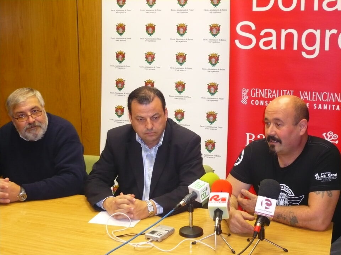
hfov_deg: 34.9
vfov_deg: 26.6
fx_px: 542
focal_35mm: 55
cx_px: 170
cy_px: 128
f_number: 3.5
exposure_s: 1/30
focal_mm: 9.1
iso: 250
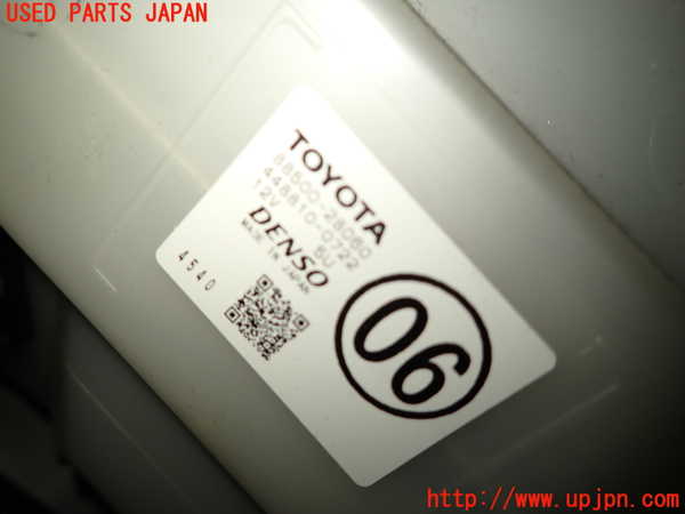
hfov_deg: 69.4
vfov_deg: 54.9
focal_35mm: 25
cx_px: 342
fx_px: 495
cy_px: 257
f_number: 2
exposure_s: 1/80
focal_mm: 4.5
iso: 100
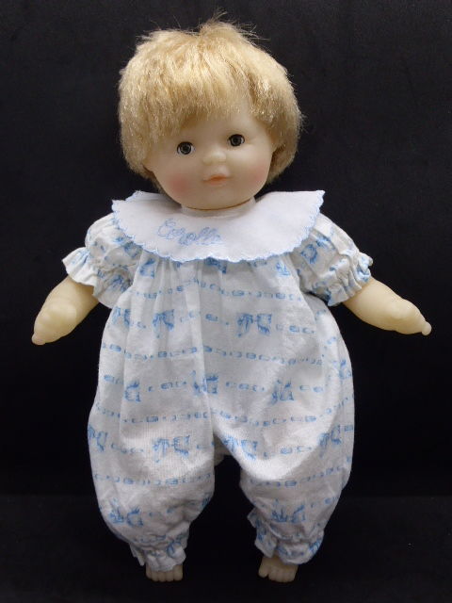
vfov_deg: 46.8
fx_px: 696
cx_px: 226
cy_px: 302
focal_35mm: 40
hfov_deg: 36.0
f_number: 3.9
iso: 250
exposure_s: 1/60
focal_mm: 6.9
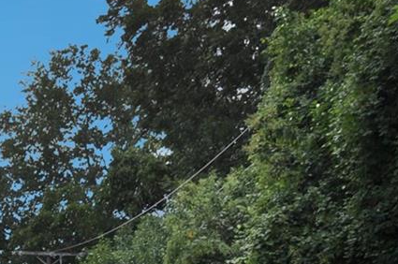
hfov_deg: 14.4
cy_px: 518
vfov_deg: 9.8
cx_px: -257
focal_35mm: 130
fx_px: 1435
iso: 200
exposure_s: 1/200
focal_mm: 18
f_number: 7.1
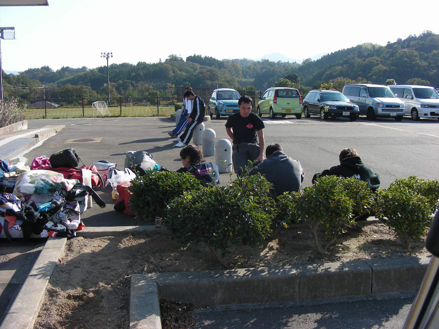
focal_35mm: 38
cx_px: 220
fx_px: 482
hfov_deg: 49.0
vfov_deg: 37.7
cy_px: 164
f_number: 4
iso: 50
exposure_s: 1/265
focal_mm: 6.3
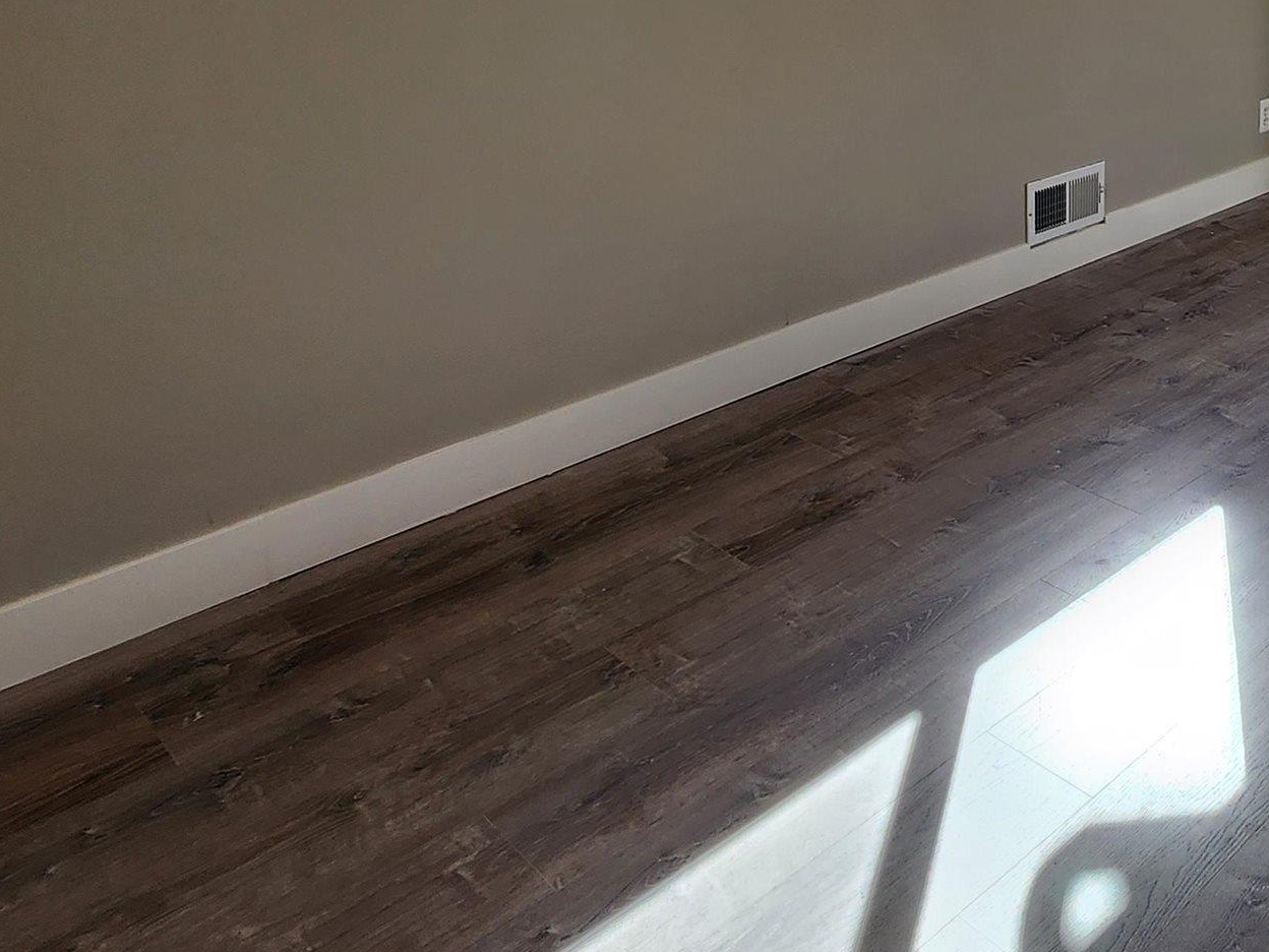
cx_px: 1165
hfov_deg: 49.9
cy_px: 51
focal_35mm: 32
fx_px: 1173
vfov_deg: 40.0
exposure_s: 1/120
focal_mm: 2.2
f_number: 2.2
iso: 64
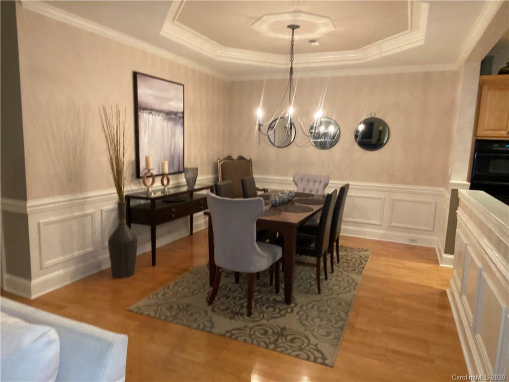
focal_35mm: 23
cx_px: 254
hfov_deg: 73.9
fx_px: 338
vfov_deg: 58.9
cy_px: 191
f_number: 2.2
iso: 400
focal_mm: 2.71
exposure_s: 1/30
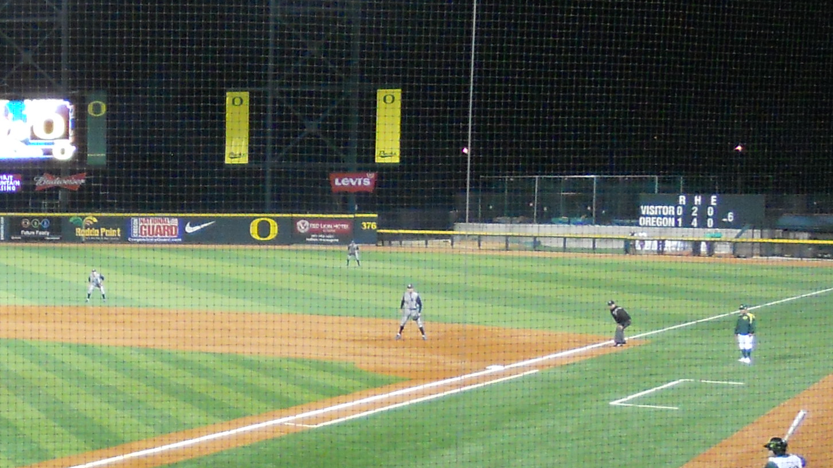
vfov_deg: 14.8
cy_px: 384
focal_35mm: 81
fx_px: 1789
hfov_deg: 23.8
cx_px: -174
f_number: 3.2
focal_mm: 4.9
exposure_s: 1/30
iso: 320
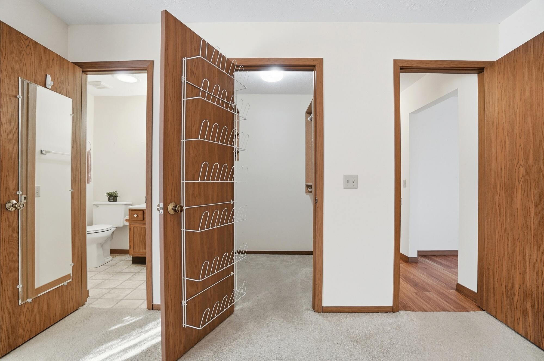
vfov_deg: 77.2
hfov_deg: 100.5
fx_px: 226
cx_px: 272
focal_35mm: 15
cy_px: 180
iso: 100
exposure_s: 1/125
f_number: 4
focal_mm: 10
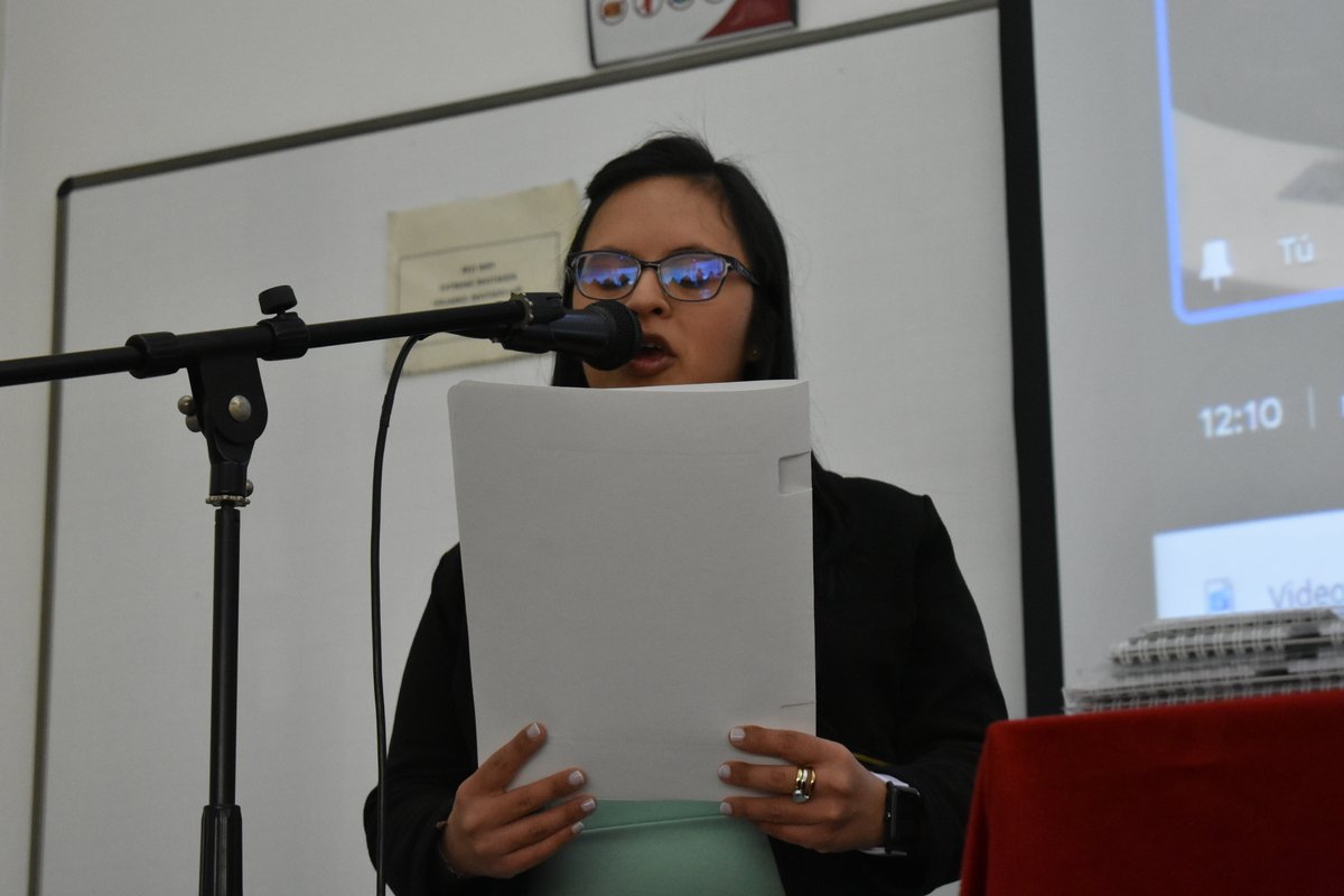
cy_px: 448
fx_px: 3080
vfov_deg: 16.6
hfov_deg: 24.6
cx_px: 672
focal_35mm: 82
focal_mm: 55
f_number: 5.6
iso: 3600
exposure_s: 1/60
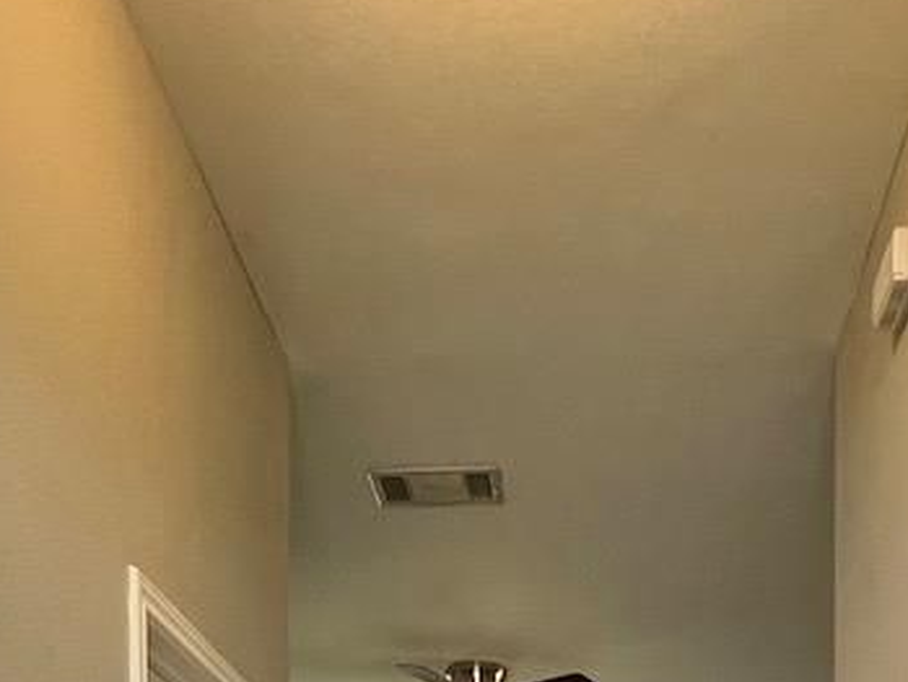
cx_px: 547
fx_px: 1207
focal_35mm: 46
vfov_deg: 23.5
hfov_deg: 41.0
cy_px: 1084
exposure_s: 1/99
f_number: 1.8
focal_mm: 1.57
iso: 200
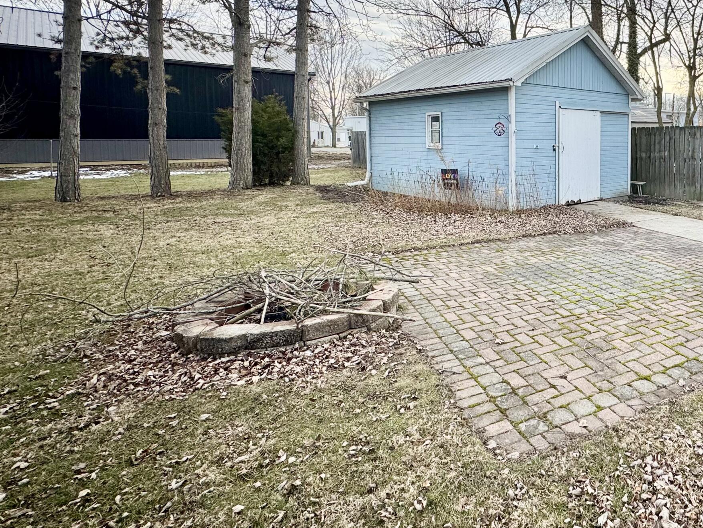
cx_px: 602
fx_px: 487
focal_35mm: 24
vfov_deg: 55.3
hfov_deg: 62.7
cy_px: 166
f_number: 2.2
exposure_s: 1/216
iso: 40
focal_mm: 2.22
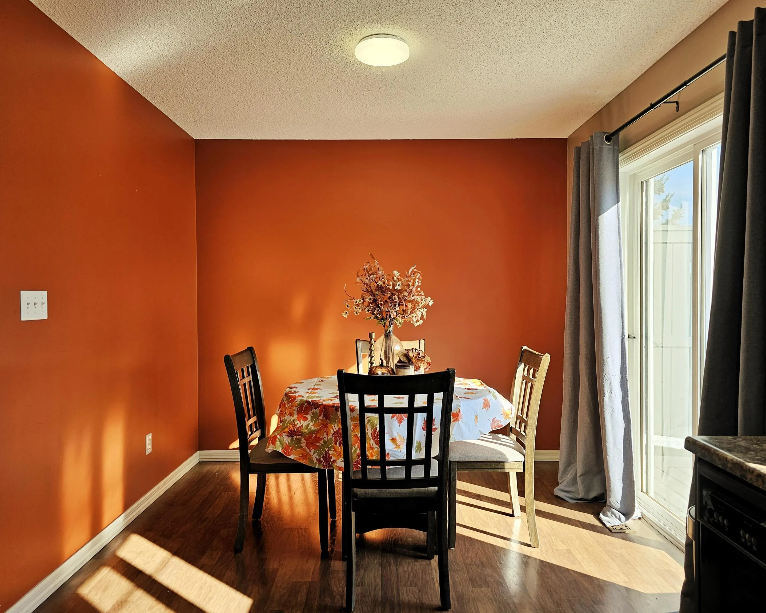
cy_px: 306
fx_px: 544
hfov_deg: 70.3
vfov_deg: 58.8
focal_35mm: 24
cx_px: 381
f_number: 1.7
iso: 32
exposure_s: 1/120
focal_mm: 6.3
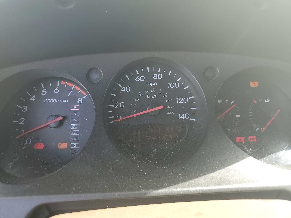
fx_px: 219
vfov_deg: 53.1
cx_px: 146
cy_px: 109
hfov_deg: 67.3
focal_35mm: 26
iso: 50
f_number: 1.5
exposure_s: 1/169
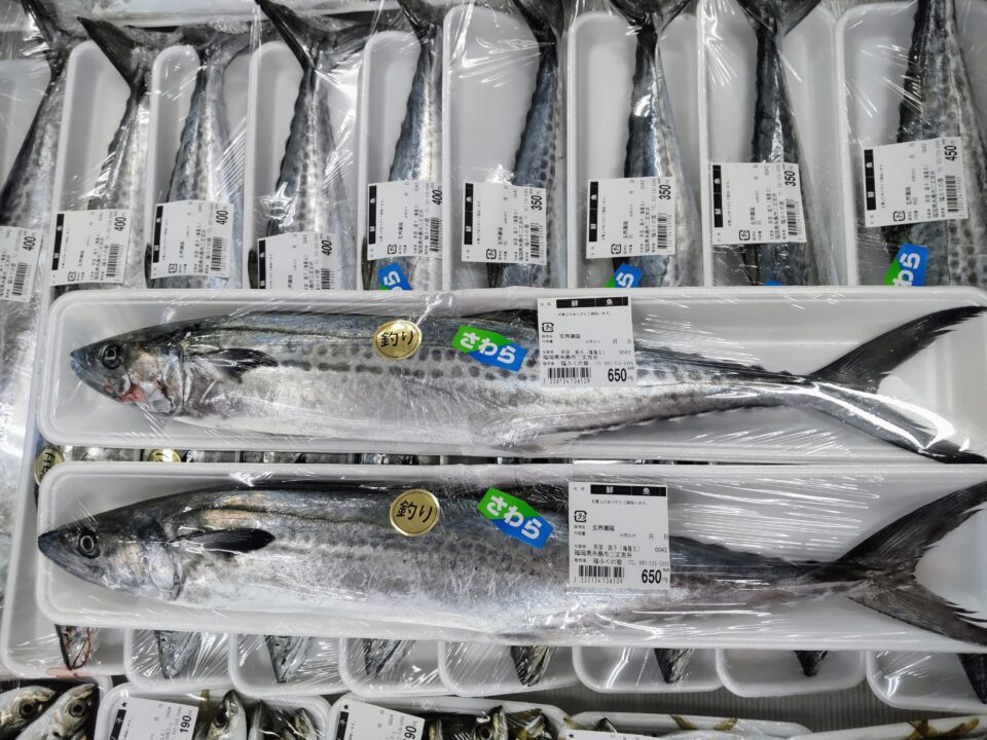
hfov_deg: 71.6
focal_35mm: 24
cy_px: 370
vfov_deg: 56.8
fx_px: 684
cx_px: 494
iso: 94
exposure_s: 1/60
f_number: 2
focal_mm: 3.43
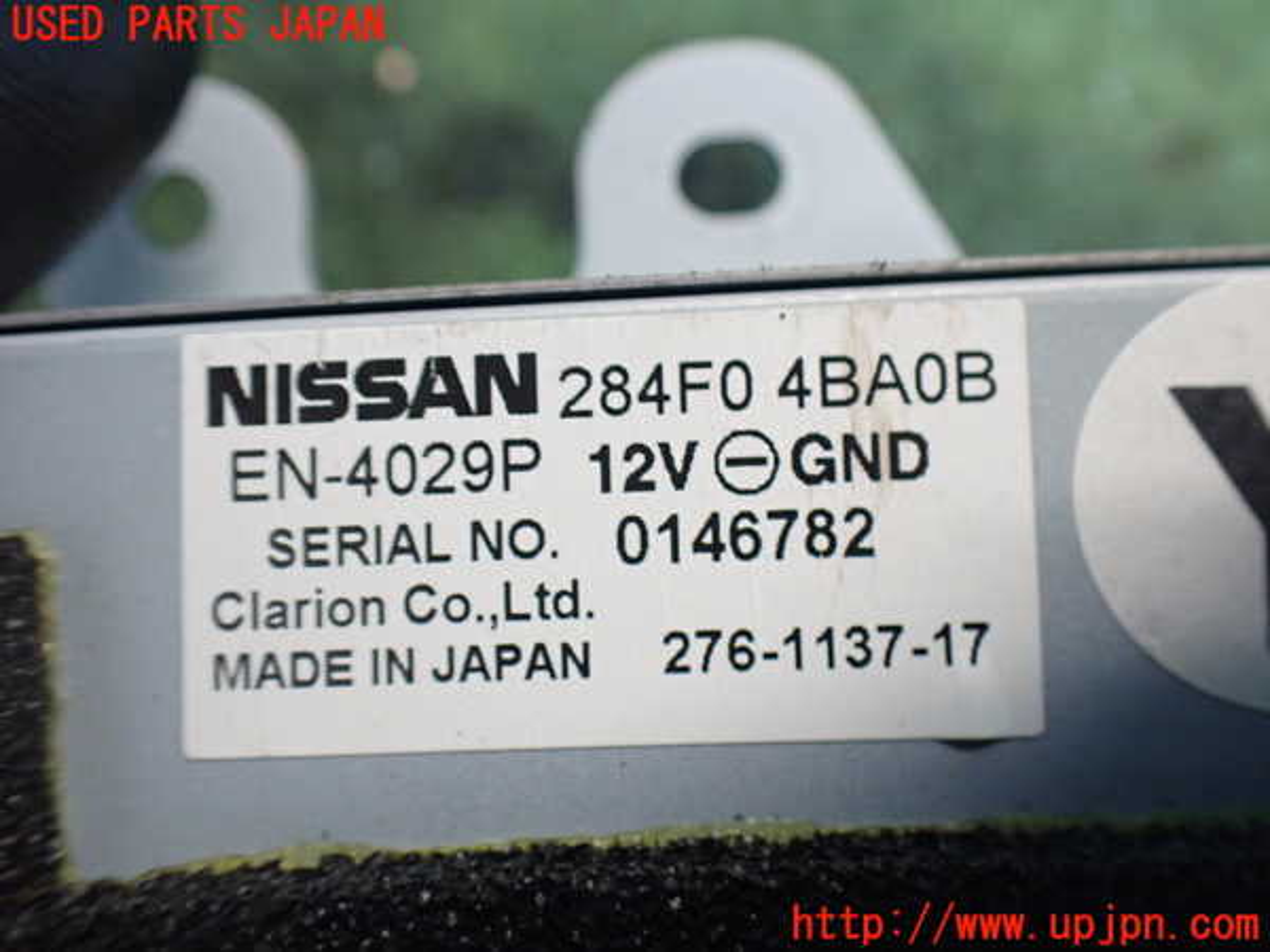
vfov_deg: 46.8
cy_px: 476
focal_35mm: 30
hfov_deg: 60.0
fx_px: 1101
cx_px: 635
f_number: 2.3
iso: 800
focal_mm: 5.4
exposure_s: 1/80
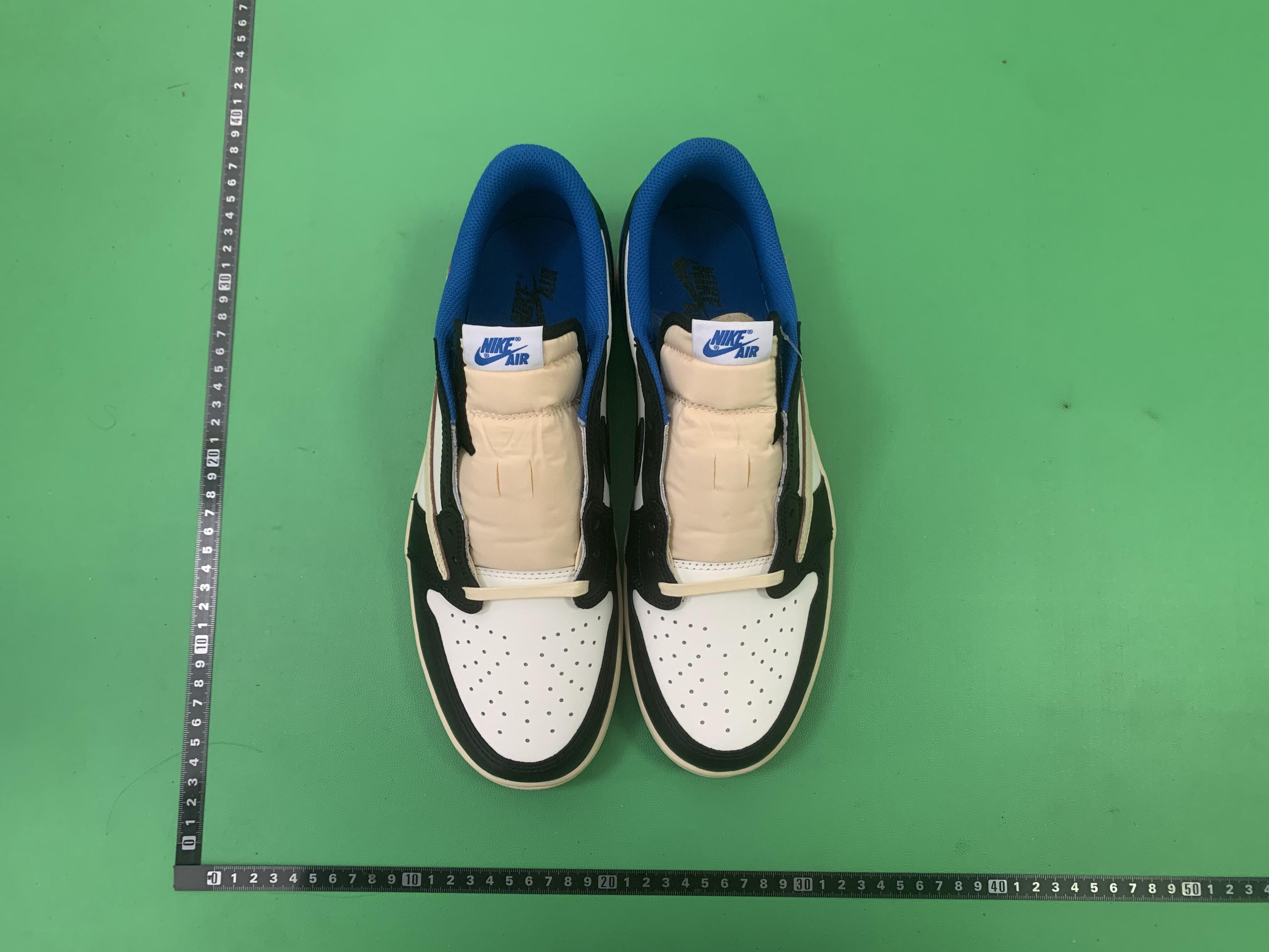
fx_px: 953
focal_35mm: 26
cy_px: 476
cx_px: 634
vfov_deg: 53.1
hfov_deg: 67.3
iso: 160
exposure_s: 1/60
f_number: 1.8
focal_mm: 4.25
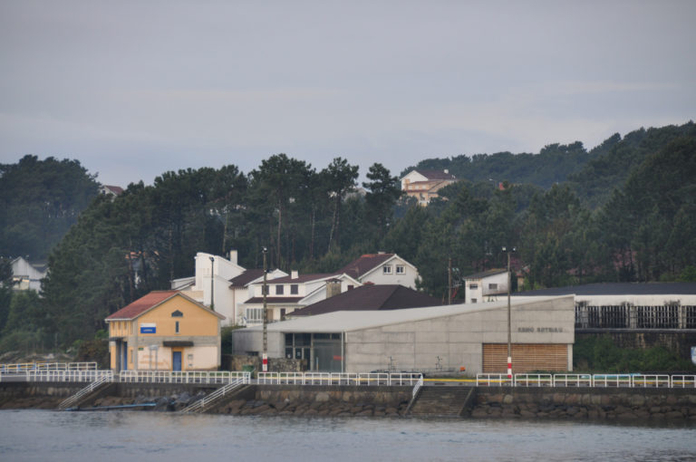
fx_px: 4344
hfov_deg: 9.2
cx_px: 348
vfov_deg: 6.1
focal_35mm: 225
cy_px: 231
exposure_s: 1/320
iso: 400
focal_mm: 150
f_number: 5.6
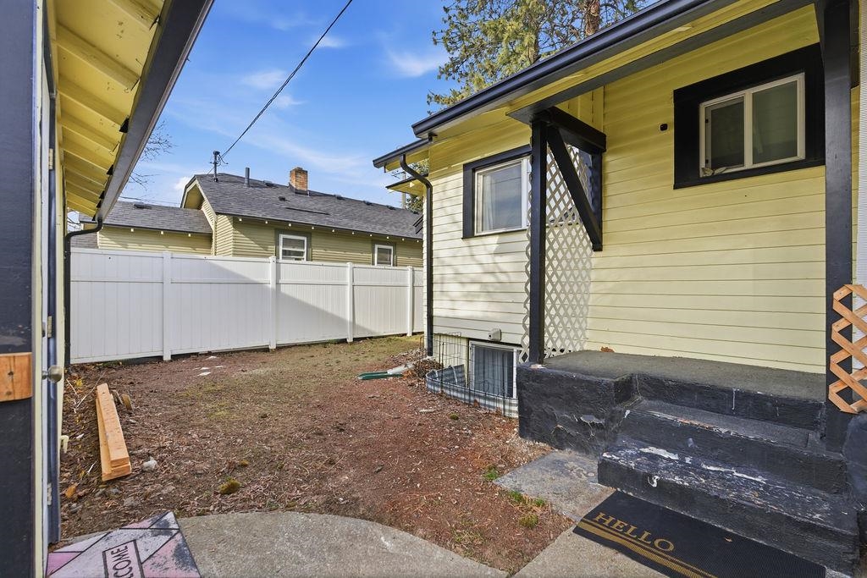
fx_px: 385
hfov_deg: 96.7
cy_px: 289
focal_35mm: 16
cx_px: 434
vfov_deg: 73.8
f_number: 8
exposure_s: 1/640
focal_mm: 16
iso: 100
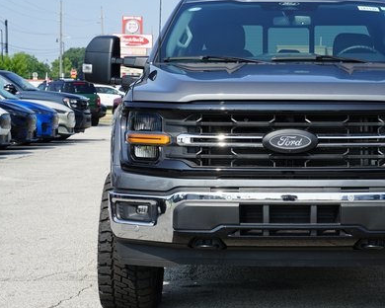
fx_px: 1265
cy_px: 142
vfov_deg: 13.9
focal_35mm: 111
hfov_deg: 17.2
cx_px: 290
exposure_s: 1/100
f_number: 11
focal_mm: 72
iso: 100
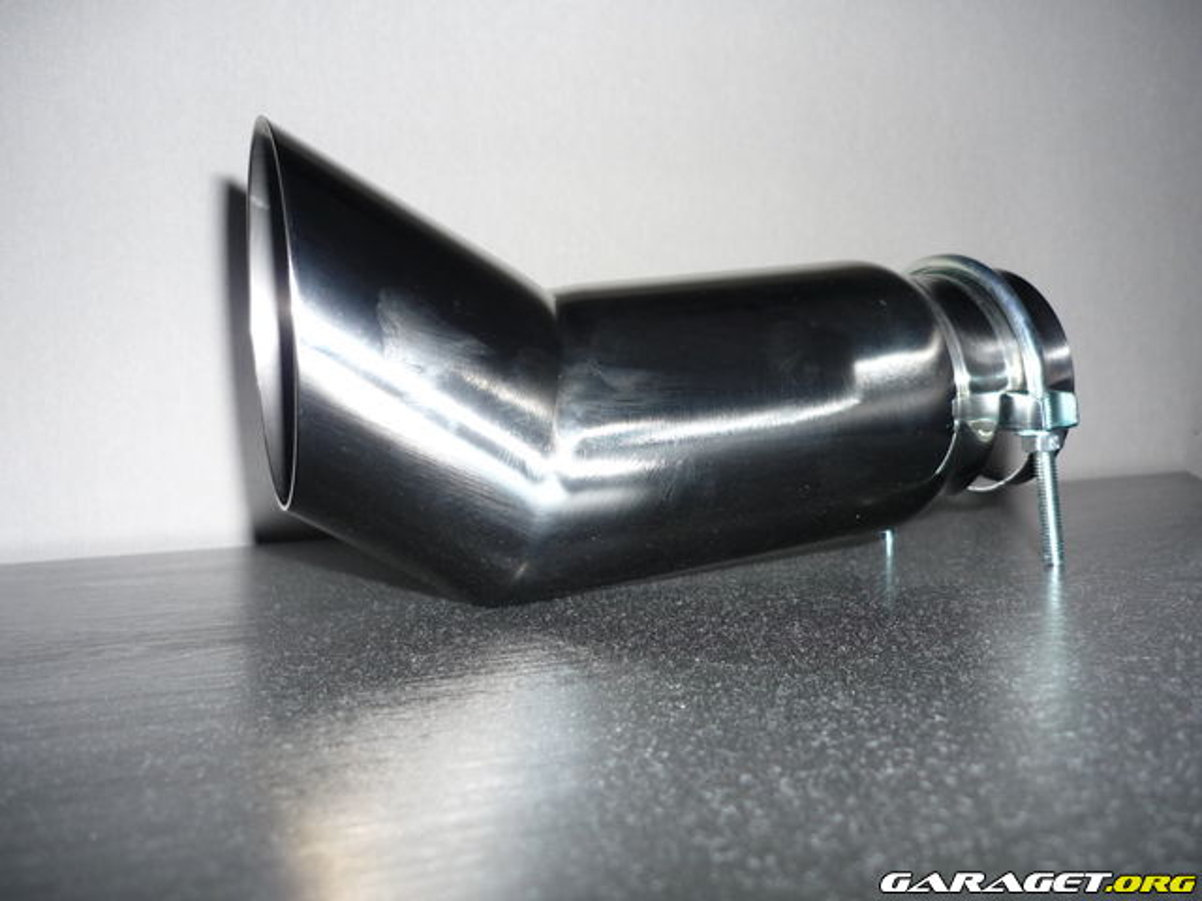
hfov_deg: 55.4
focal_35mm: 33
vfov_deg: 42.9
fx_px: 1146
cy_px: 450
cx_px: 601
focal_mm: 5.5
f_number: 2.8
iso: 100
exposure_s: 1/30
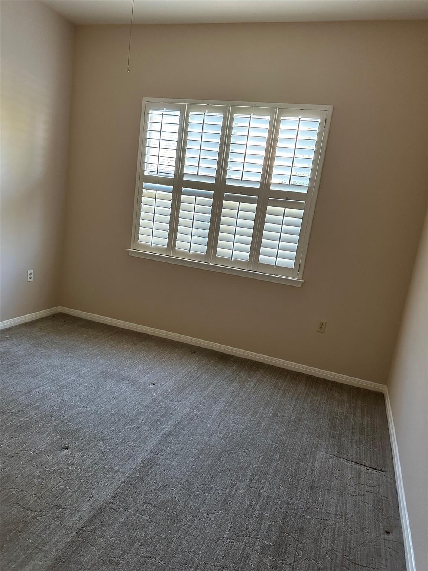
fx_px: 396
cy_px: 286
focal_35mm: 24
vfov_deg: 71.6
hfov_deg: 56.8
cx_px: 214
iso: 500
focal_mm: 6.86
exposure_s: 1/60
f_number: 1.78
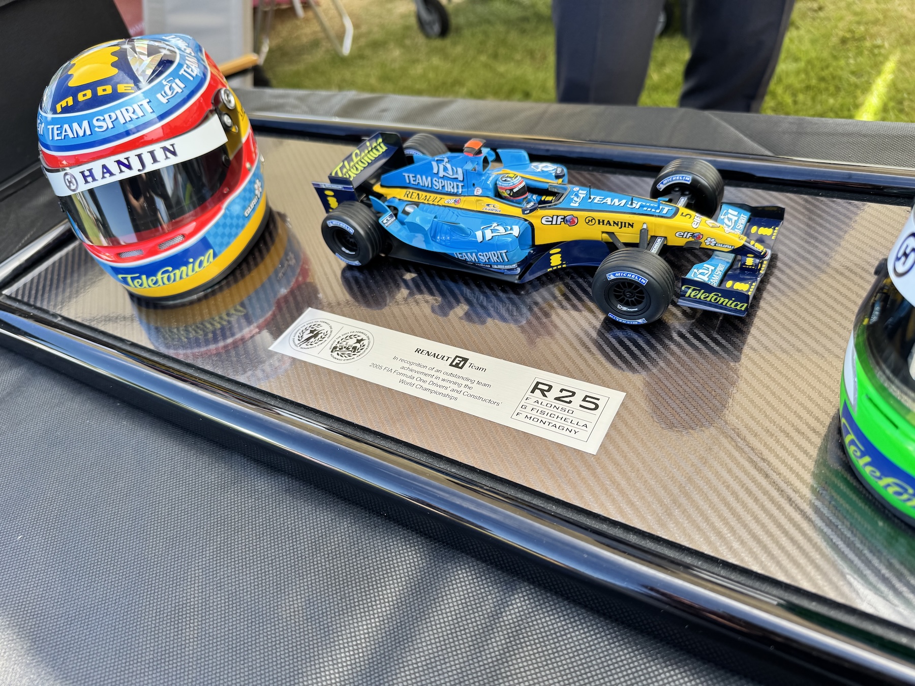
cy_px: 343
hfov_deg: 71.6
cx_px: 458
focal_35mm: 24
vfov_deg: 56.8
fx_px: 634
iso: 80
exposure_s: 1/522
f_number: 1.78
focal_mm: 6.76
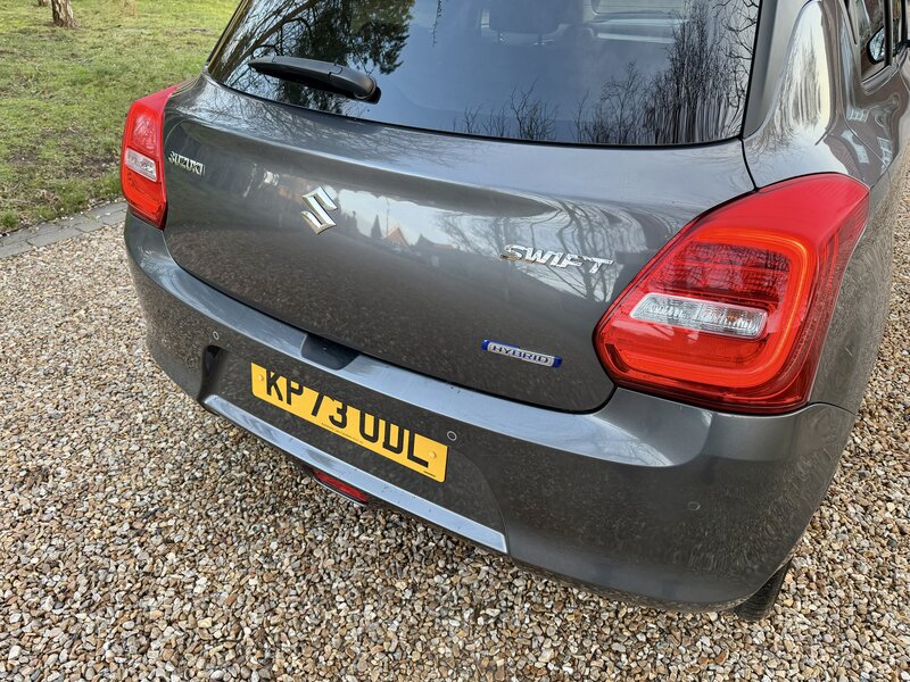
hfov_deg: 71.6
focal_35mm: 24
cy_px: 341
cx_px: 455
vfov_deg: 56.8
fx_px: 631
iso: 160
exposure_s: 1/121
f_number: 1.78
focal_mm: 6.76
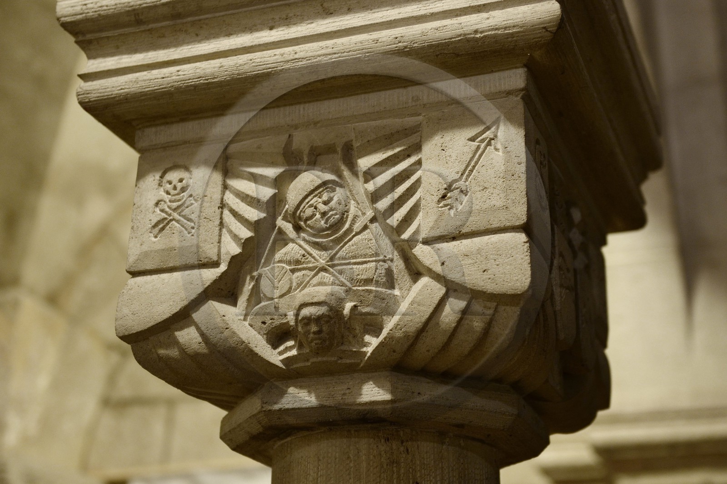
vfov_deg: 27.0
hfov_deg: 39.6
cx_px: 364
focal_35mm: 50
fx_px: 1009
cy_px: 242
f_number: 3.2
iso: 1600
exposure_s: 1/30
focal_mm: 50
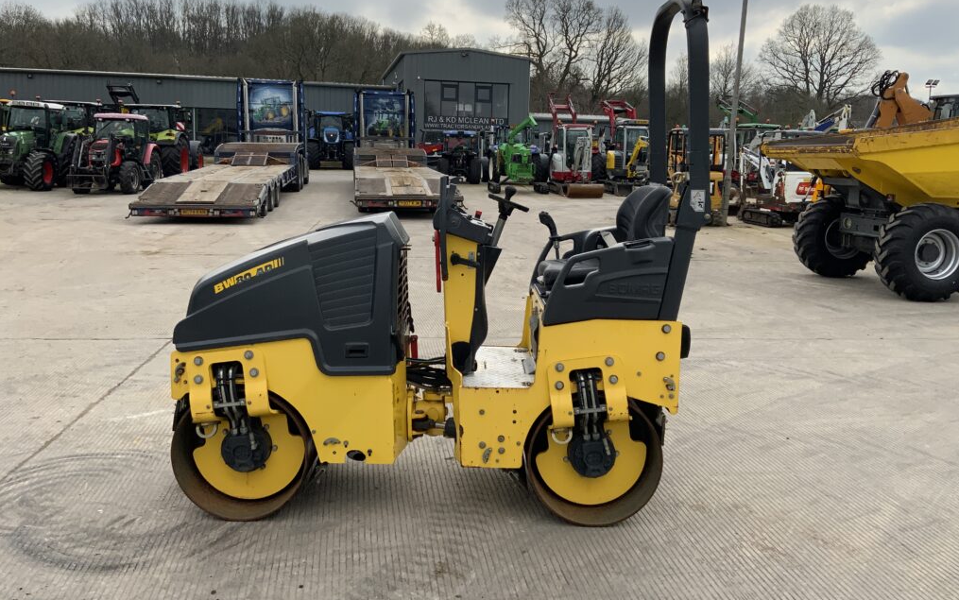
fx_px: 810
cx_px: 482
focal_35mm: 31
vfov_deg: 40.5
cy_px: 245
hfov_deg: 61.2
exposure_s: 1/1577
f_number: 1.8
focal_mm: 3
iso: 16
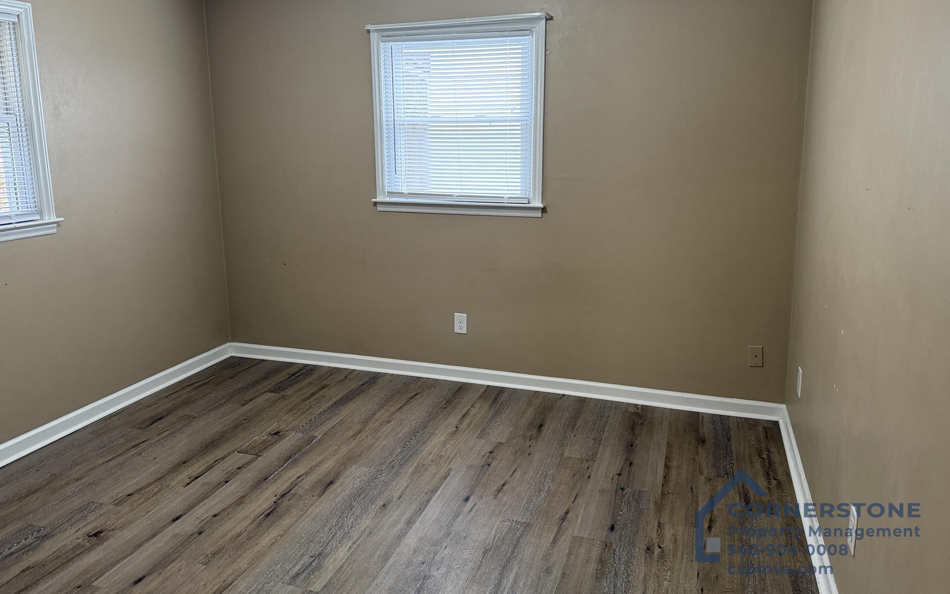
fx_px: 673
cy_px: 247
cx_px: 476
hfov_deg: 70.4
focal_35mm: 26
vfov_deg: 47.4
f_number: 1.78
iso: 320
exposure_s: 1/60
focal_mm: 6.76
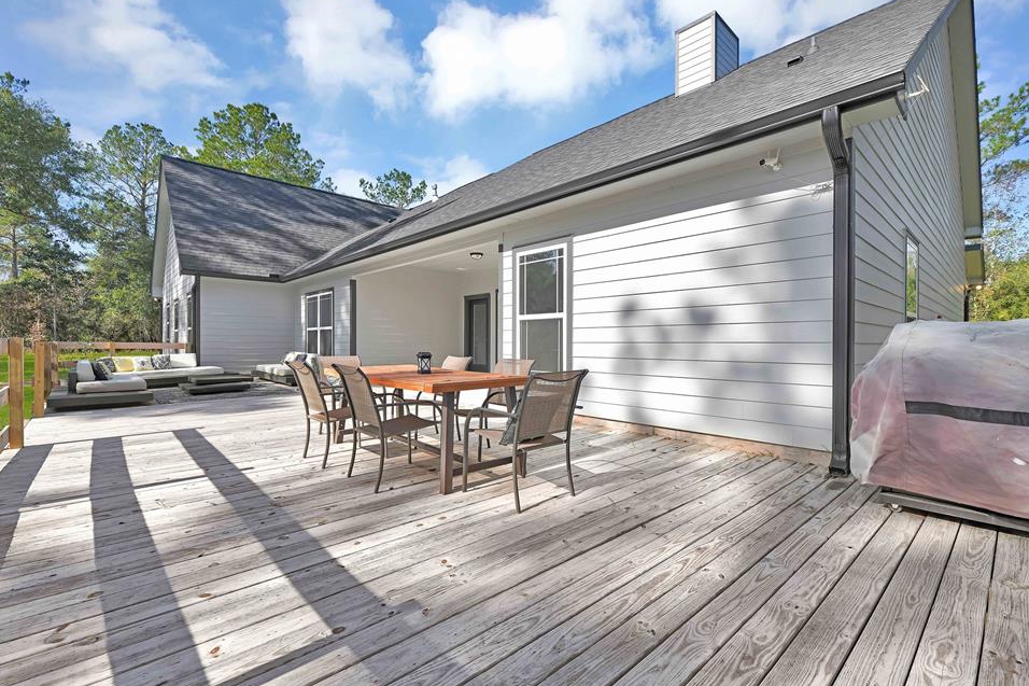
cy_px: 341
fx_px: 429
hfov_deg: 100.4
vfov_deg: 77.3
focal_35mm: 15
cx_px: 517
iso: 100
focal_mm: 14
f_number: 8
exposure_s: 1/250
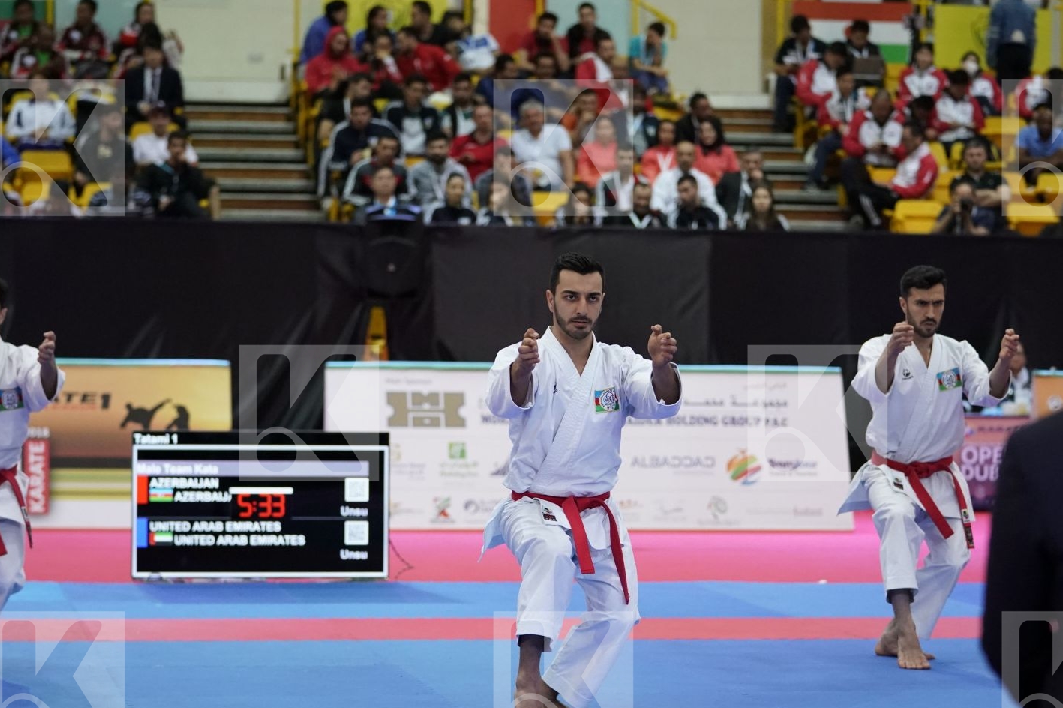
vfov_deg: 12.7
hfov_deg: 18.9
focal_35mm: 108
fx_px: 3188
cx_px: 563
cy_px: 413
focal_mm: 85
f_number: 2.8
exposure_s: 1/1000
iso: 5000
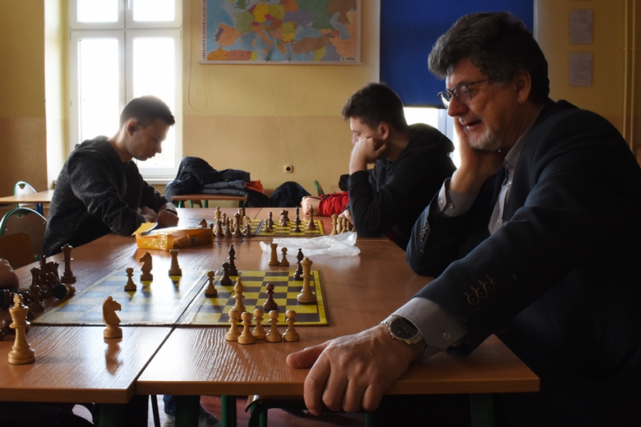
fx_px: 481
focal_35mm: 27
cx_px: 320
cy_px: 214
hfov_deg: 67.4
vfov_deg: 47.9
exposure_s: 1/4
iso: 500
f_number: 16
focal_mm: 18
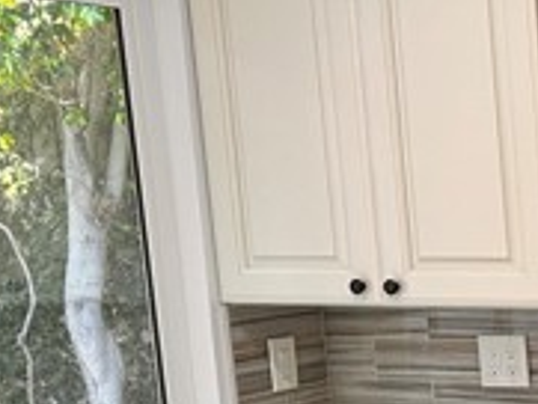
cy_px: 422
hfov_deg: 18.7
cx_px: 918
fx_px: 1322
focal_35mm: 85
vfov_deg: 16.9
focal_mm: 6.86
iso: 200
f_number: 1.78
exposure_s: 1/120
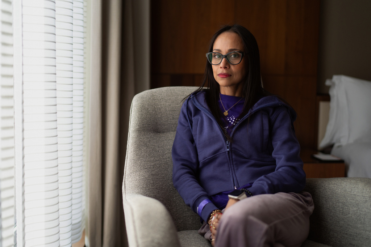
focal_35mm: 35
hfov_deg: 54.4
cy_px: 124
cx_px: 186
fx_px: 361
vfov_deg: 37.9
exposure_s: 1/1250
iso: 250
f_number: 1.4
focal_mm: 35
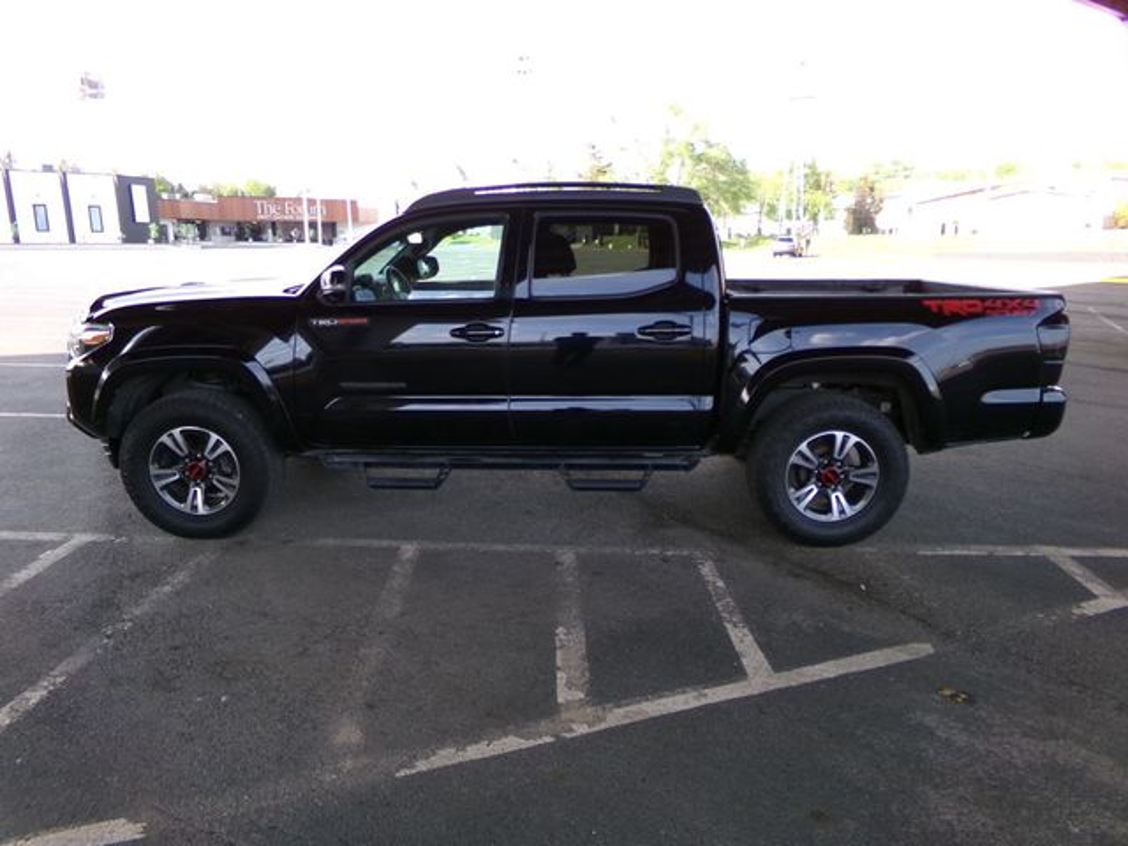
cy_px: 423
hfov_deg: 71.6
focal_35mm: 24
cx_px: 564
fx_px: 782
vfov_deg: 56.8
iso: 100
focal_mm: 4.3
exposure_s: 1/105
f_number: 3.7
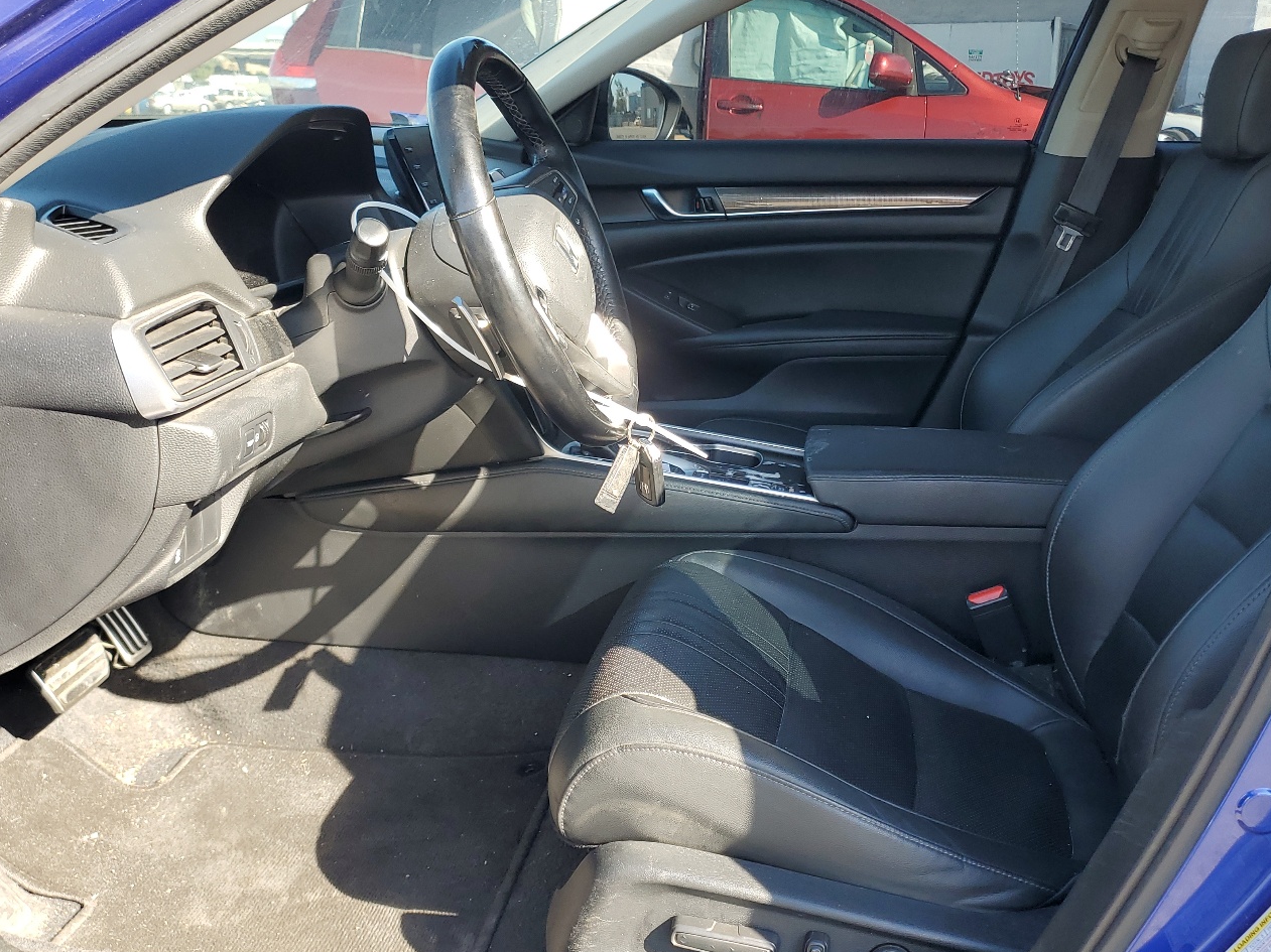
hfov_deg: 55.4
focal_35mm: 33
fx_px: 1211
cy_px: 433
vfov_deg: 42.9
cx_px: 660
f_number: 1.5
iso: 50
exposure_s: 1/256
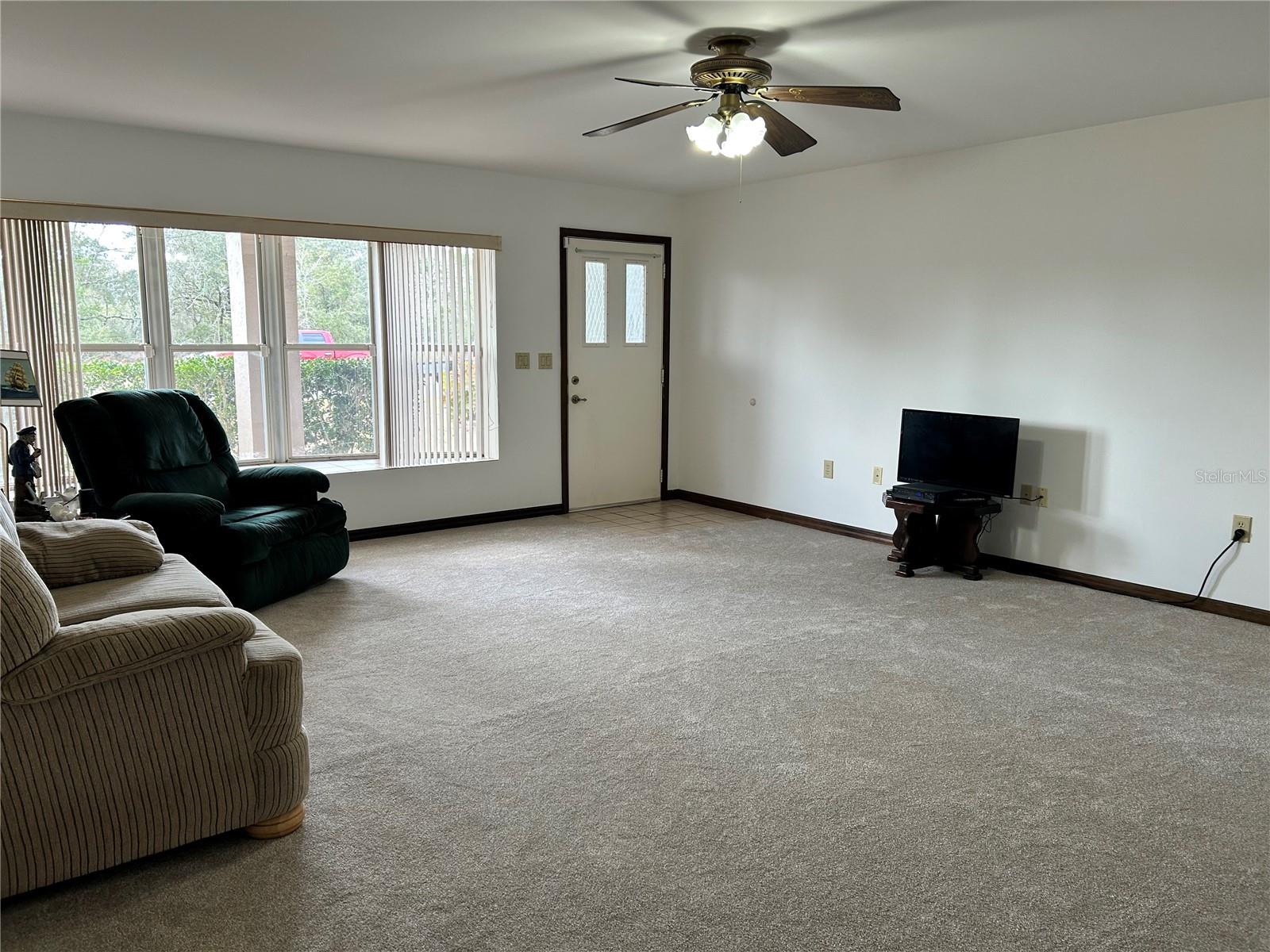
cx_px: 635
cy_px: 476
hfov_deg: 67.3
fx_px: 954
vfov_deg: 53.1
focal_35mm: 26
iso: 64
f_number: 1.5
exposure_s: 1/120
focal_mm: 5.7
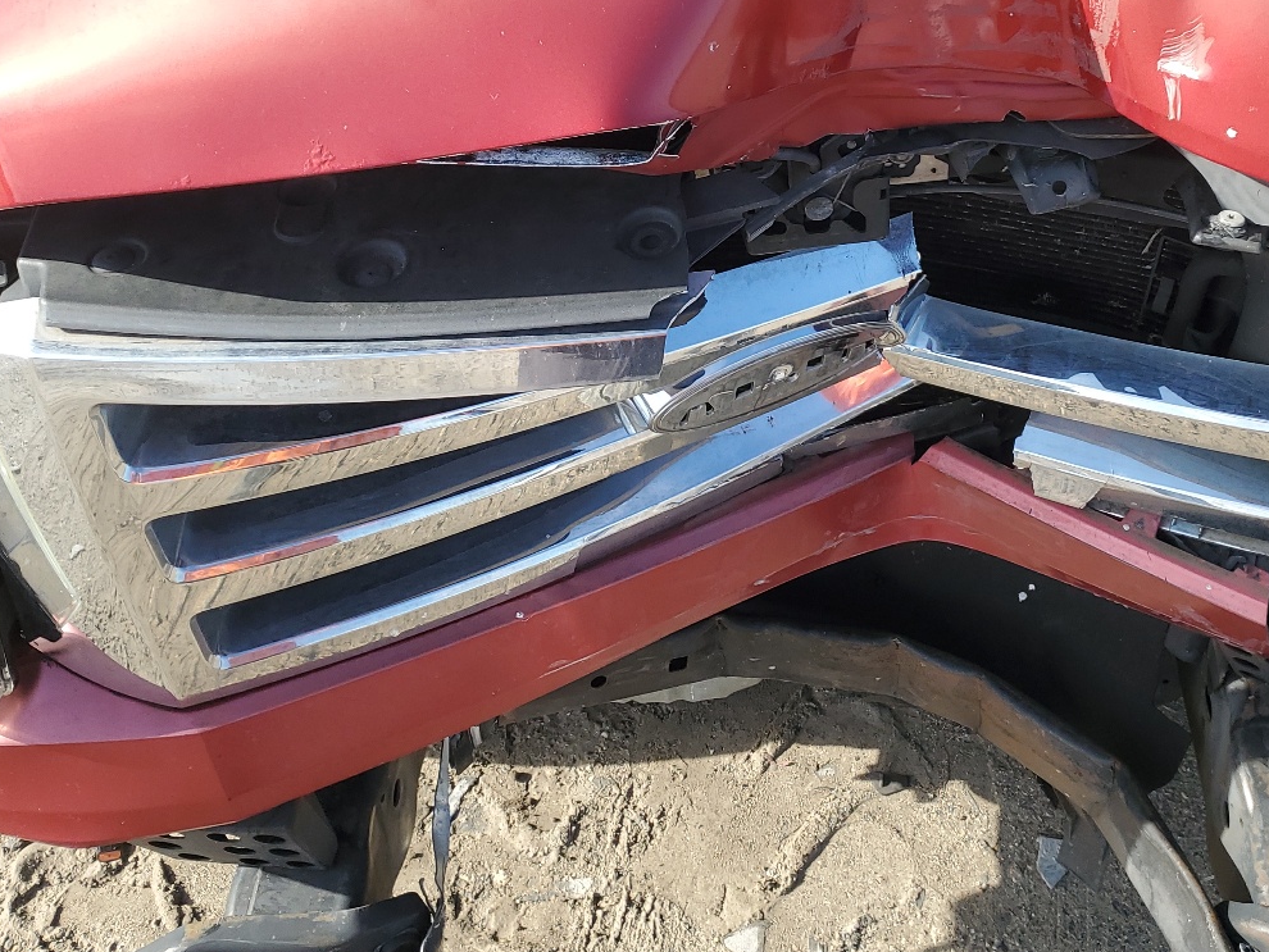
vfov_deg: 33.7
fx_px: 1540
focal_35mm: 42
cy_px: 241
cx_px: 829
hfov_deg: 44.2
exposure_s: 1/1111
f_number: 1.5
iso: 50
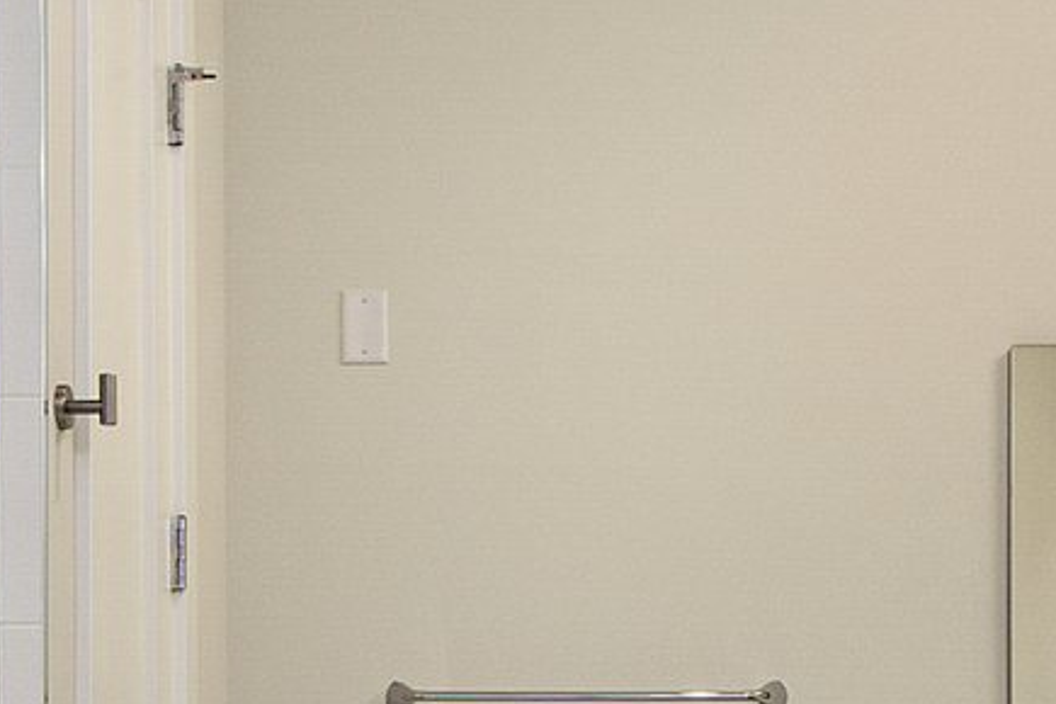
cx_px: 694
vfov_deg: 18.7
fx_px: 1965
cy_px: 937
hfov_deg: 29.9
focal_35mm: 67
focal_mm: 12
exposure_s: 1/200
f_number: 7.1
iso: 500
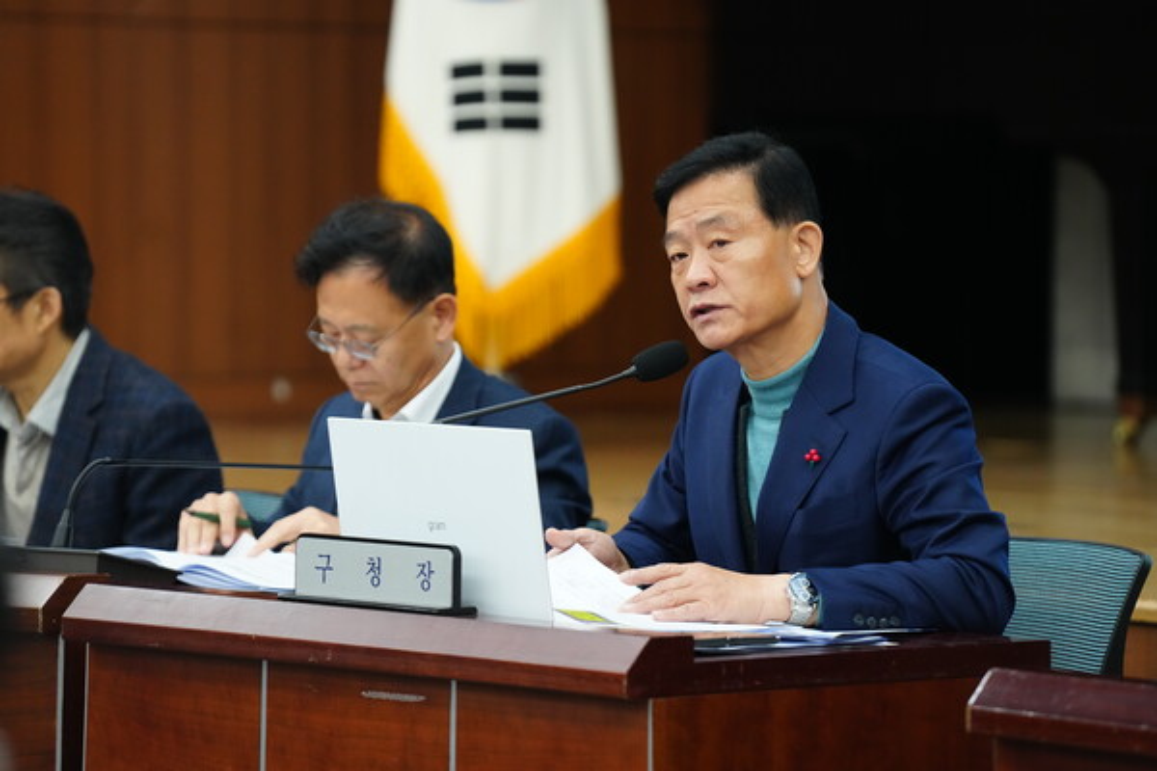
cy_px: 386
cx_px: 578
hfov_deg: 10.4
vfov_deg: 6.9
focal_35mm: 198
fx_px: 6363
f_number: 3.5
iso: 3200
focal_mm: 198
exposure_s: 1/160
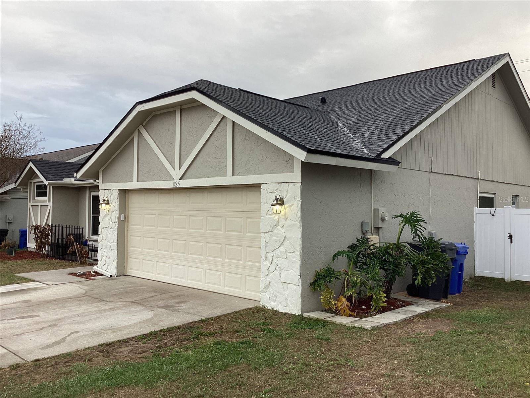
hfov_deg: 58.4
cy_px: 199
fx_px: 475
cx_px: 265
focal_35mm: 31
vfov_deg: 45.4
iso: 32
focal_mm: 3.3
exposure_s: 1/100
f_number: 2.4
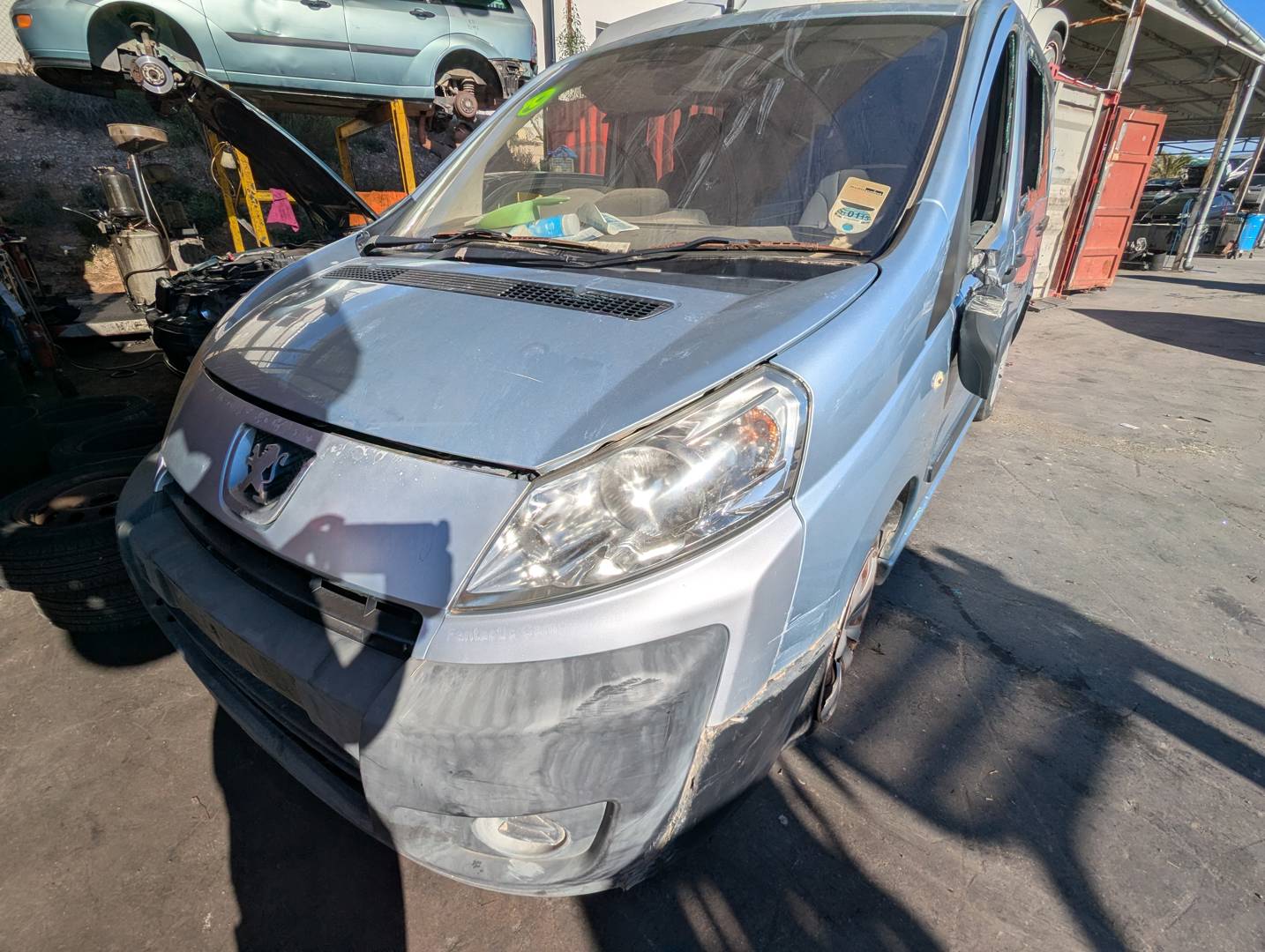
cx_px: 632
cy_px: 476
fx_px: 586
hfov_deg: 94.4
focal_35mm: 16
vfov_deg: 78.3
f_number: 2.2
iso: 52
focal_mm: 2.35
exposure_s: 1/4902
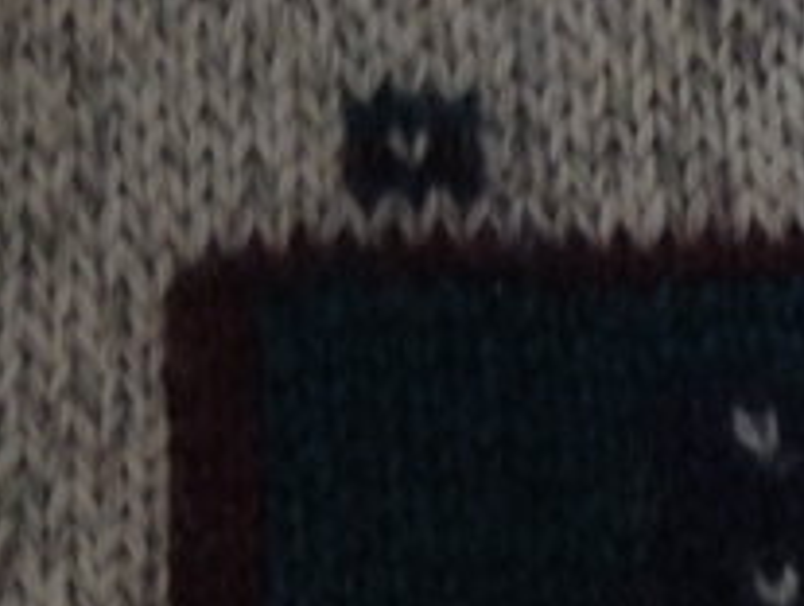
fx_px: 4188
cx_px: 1381
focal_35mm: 180
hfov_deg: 10.4
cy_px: 1628
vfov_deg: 7.5
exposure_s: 1/15
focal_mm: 6
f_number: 2
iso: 400
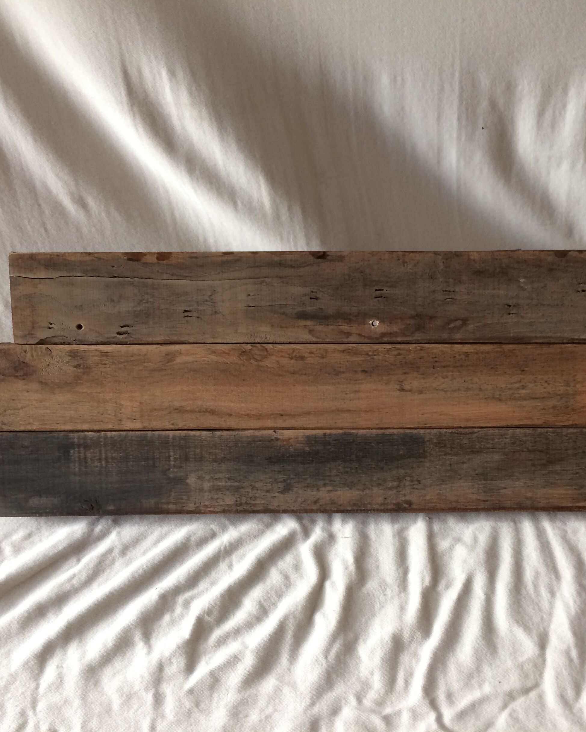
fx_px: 824
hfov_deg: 38.9
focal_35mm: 38
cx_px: 366
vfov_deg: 47.9
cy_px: 366
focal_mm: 4.15
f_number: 2.2
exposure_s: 1/33
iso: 64
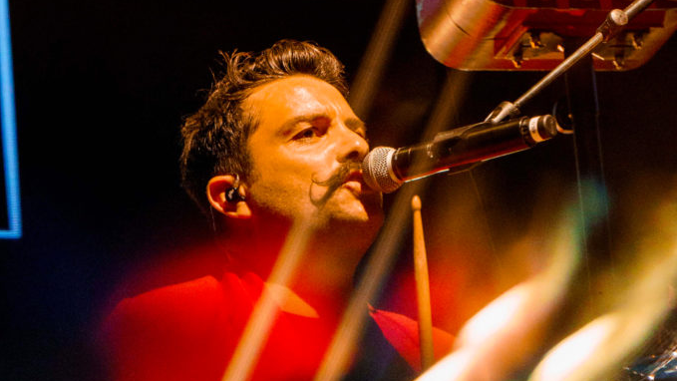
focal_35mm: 319
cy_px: 226
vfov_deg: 3.8
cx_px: 339
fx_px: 5727
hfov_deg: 6.8
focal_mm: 135
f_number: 5
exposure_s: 1/200
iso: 5000
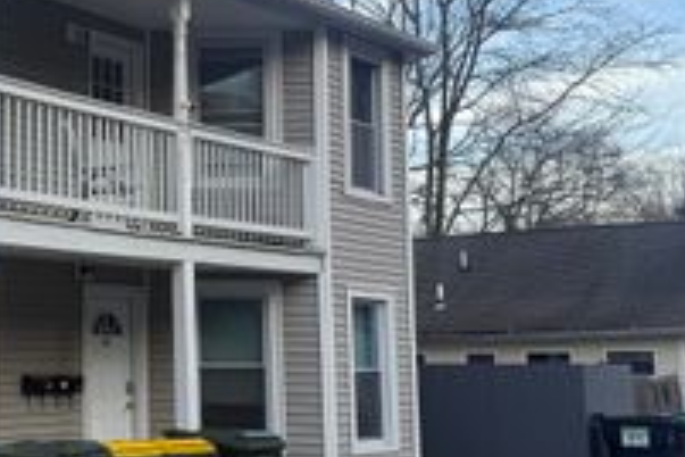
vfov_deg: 21.9
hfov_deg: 30.1
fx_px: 1180
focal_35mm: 62
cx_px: -3
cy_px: 206
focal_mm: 6.76
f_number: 1.78
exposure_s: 1/1046
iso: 80
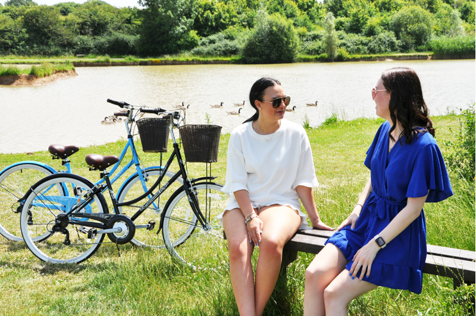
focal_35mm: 51
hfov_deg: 38.9
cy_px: 158
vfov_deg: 26.4
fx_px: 673
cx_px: 238
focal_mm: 34
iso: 200
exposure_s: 1/400
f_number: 10
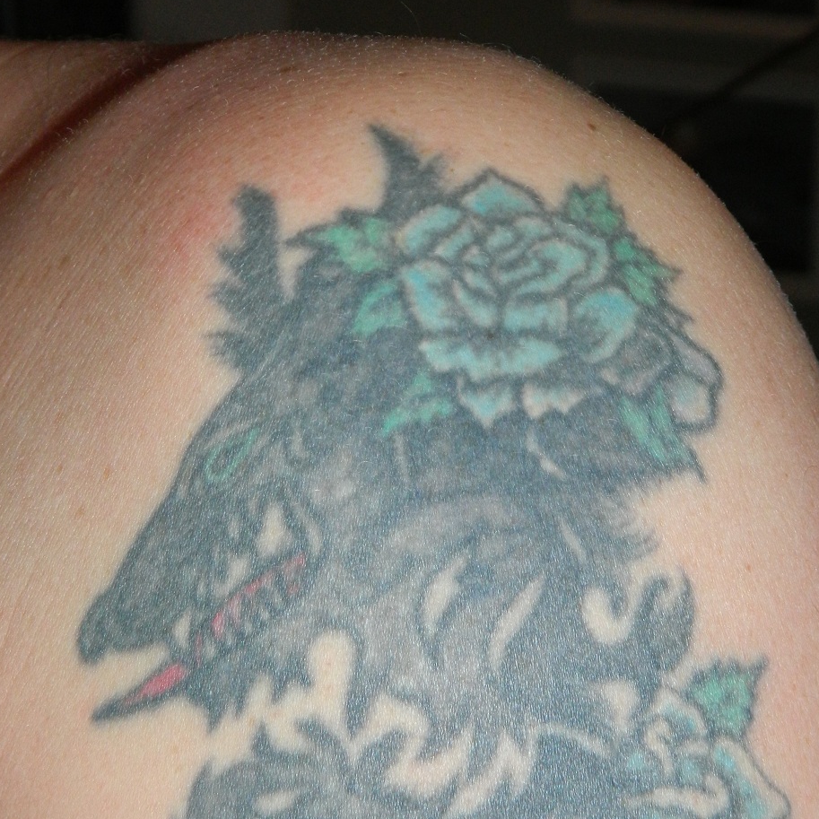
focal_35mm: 112
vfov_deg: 15.5
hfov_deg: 15.6
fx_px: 2998
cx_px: 463
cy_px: 479
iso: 200
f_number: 4
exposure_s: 1/30
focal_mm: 12.6
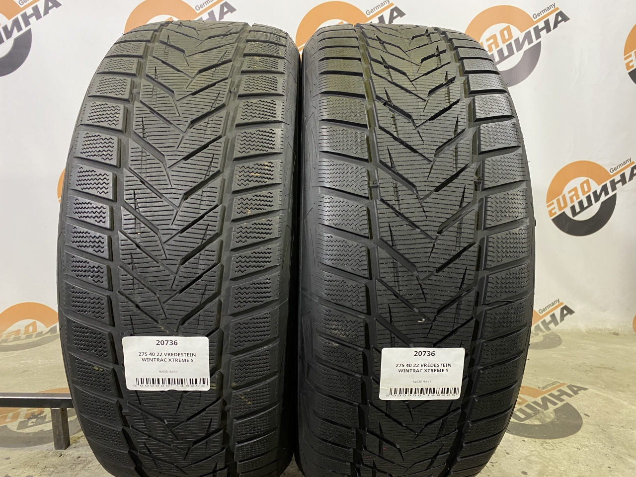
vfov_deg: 53.1
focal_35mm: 26
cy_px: 238
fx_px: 478
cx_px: 318
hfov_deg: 67.3
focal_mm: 4.25
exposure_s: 1/50
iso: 100
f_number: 1.8
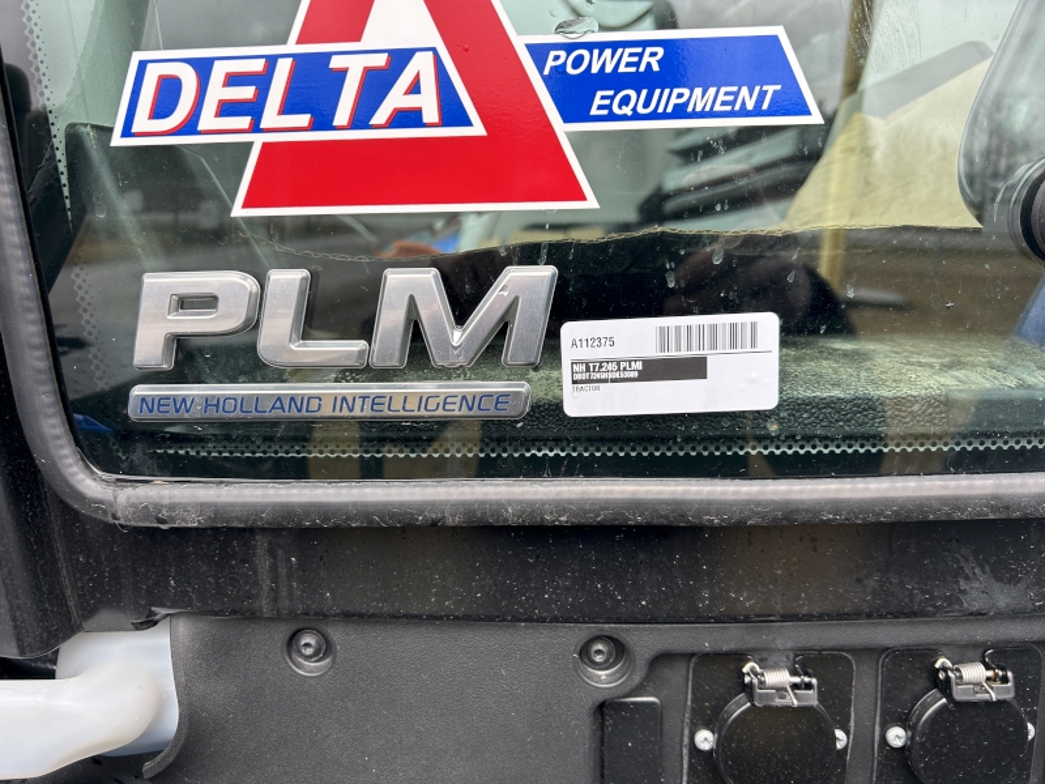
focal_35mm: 26
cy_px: 392
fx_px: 785
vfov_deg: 53.1
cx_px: 522
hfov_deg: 67.3
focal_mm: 5.7
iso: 50
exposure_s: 1/539
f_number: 1.5
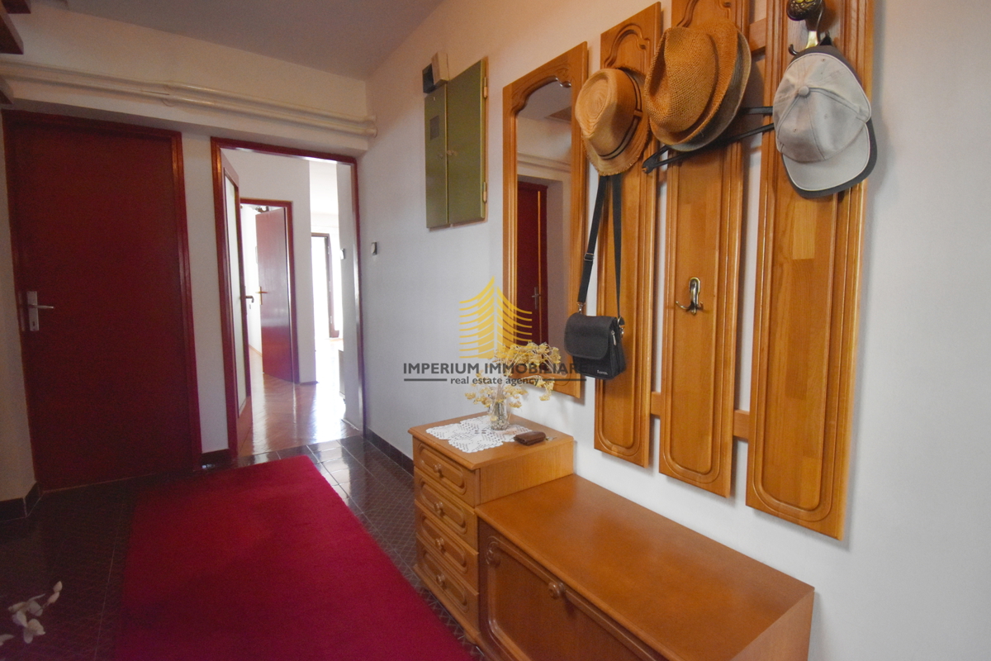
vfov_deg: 77.3
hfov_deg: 100.4
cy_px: 330
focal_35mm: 15
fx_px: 413
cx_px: 496
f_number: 4.5
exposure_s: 1/125
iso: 1250
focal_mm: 10
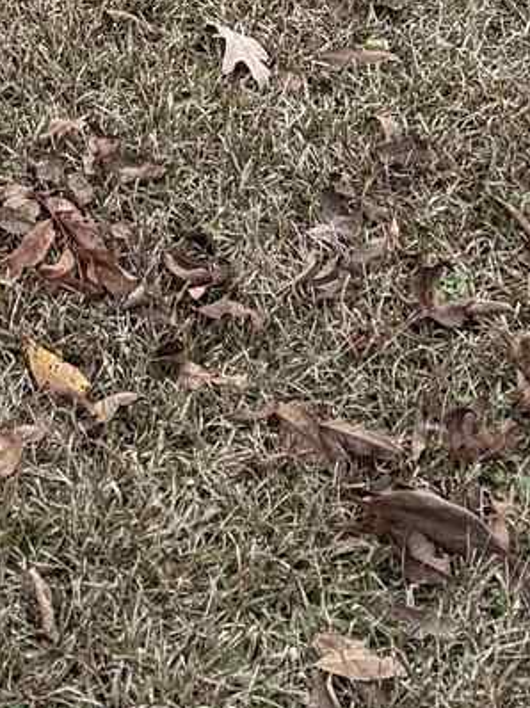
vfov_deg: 12.3
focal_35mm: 139
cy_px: -776
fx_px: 2841
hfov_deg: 10.3
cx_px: -263
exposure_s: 1/330
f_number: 1.78
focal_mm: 6.76
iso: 100
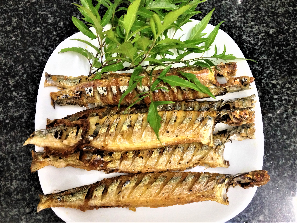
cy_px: 112
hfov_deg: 55.4
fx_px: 283
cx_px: 148
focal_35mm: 33
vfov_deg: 42.9
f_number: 2.4
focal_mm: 4.12
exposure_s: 1/20
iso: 320
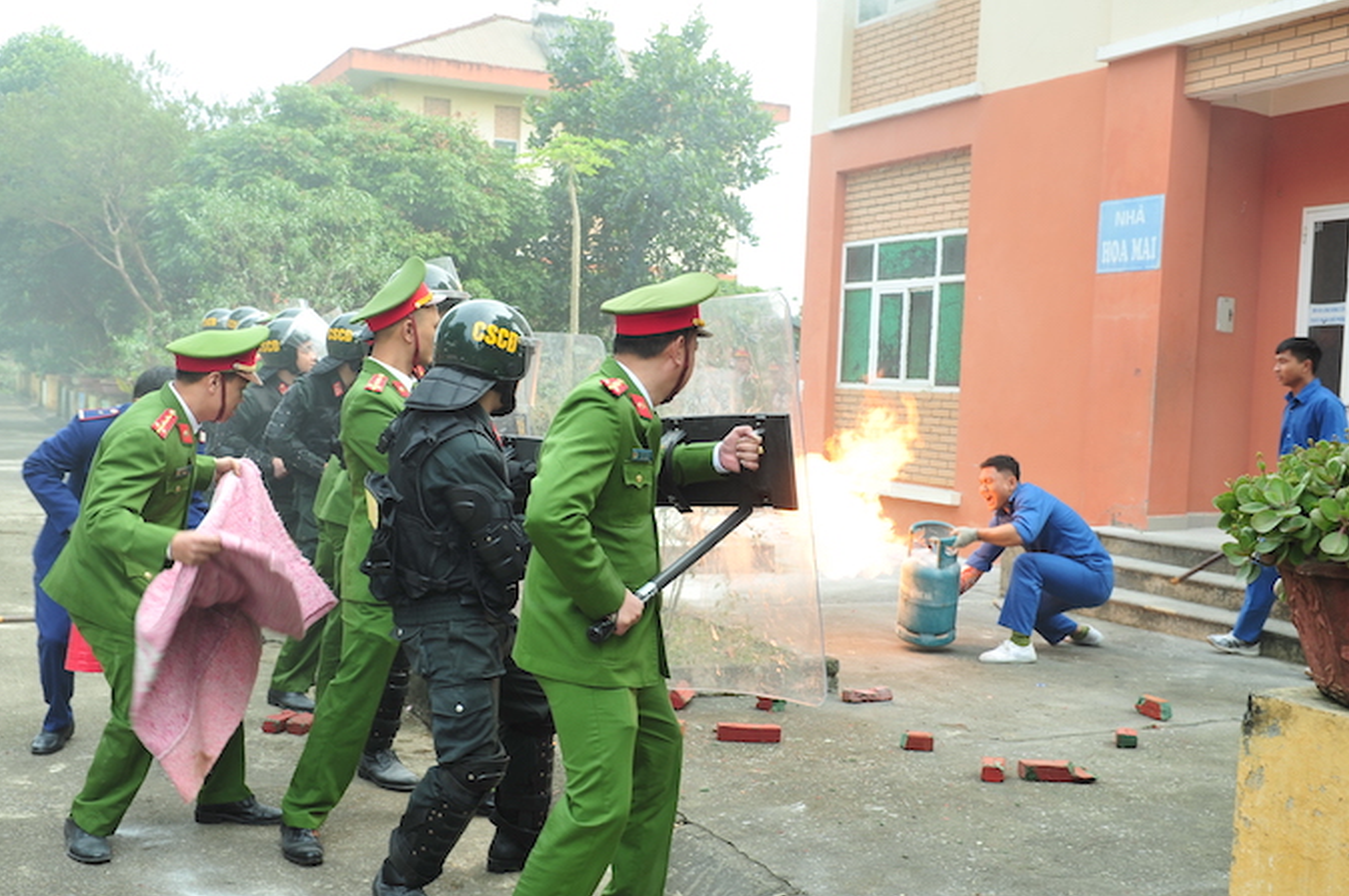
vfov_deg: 35.0
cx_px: 652
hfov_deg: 50.7
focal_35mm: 38
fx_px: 1423
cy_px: 464
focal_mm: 32
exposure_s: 1/100
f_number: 7.1
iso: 250
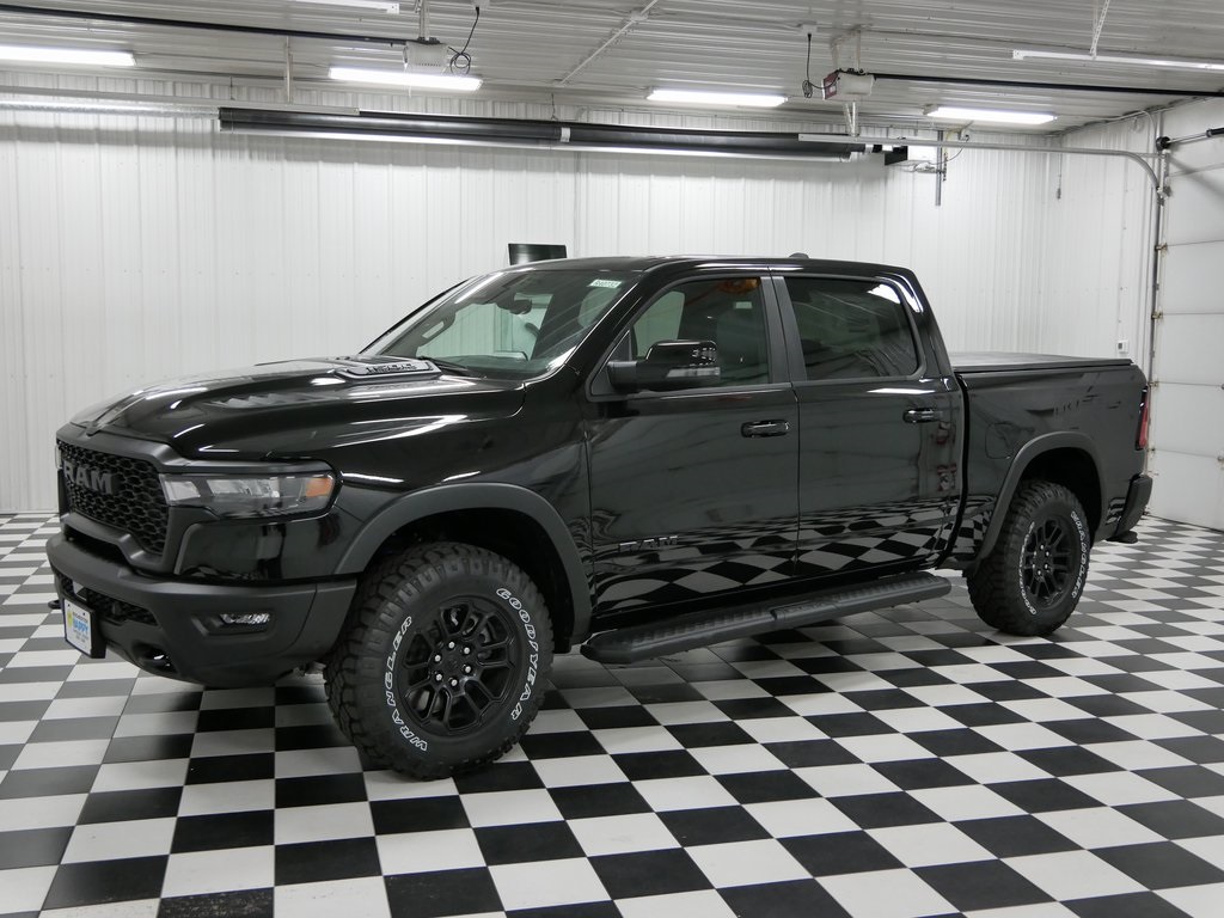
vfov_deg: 39.7
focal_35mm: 36
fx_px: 1273
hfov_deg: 51.4
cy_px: 459
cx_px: 612
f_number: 3.9
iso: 1000
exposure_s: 1/125
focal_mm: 18
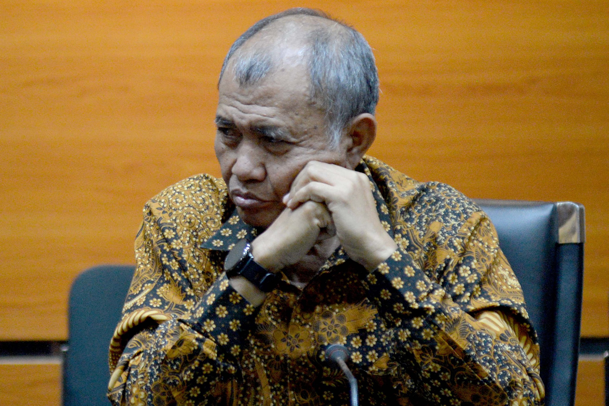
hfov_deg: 10.3
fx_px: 3383
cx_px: 304
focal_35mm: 200
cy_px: 203
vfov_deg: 6.9
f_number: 2.8
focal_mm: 200
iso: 2500
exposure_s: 1/160
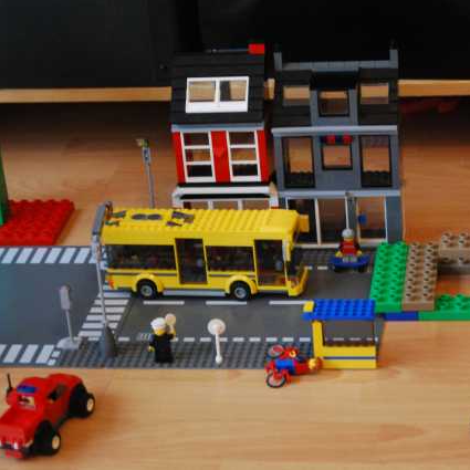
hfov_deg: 16.4
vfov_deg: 16.5
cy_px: 234
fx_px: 1623
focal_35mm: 106
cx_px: 317
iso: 1600
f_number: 5.6
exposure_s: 1/10
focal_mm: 55
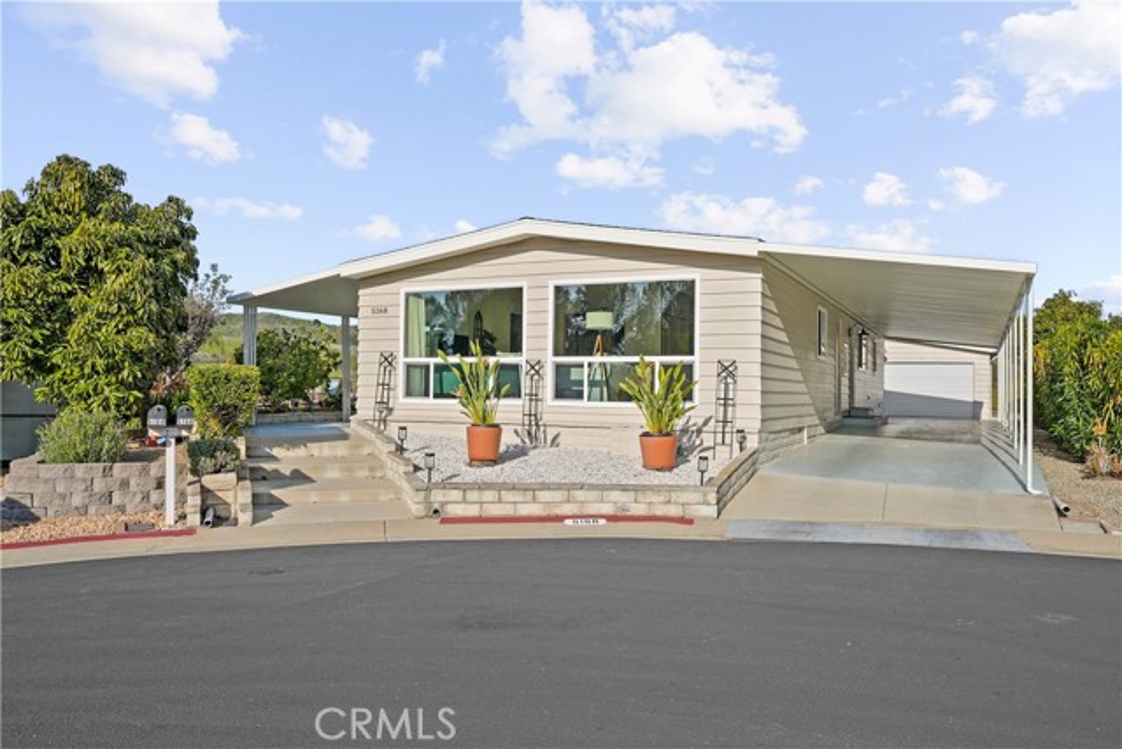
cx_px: 561
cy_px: 374
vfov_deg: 47.2
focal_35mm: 28
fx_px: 857
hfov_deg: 66.4
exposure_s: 1/200
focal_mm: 27.5
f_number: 9
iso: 100
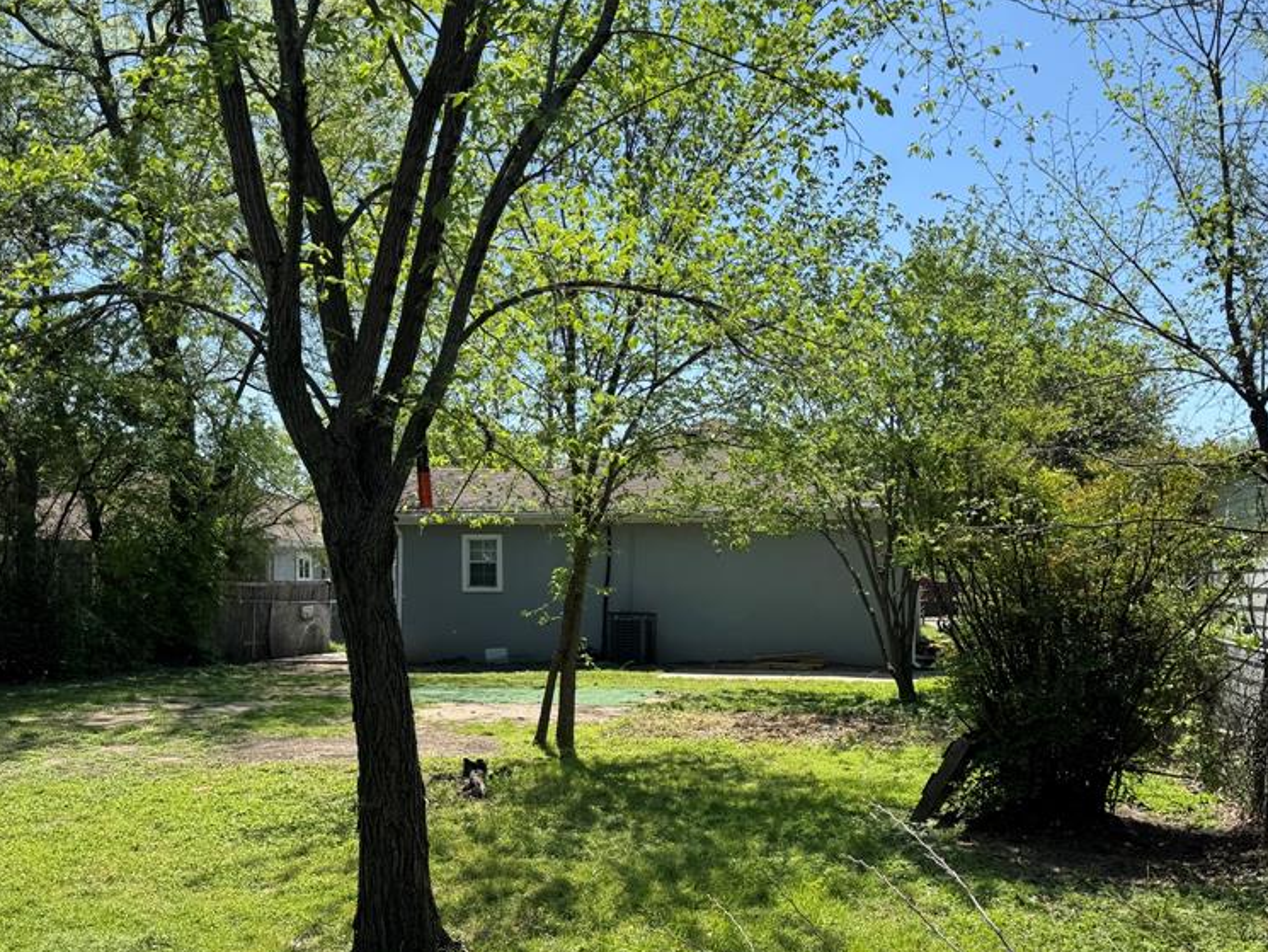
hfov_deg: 55.3
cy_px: 622
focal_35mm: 33
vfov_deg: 42.5
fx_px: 1209
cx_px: 647
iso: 80
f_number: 1.78
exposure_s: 1/2833
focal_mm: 6.76
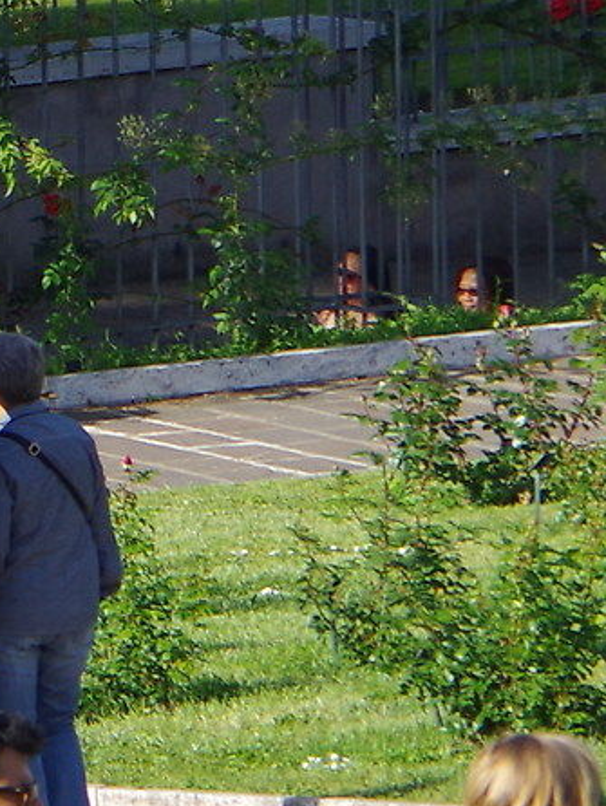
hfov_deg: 1.4
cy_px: 101
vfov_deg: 1.9
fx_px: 24406
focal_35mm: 1047
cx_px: -1129
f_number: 10
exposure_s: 1/200
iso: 200
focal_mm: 135
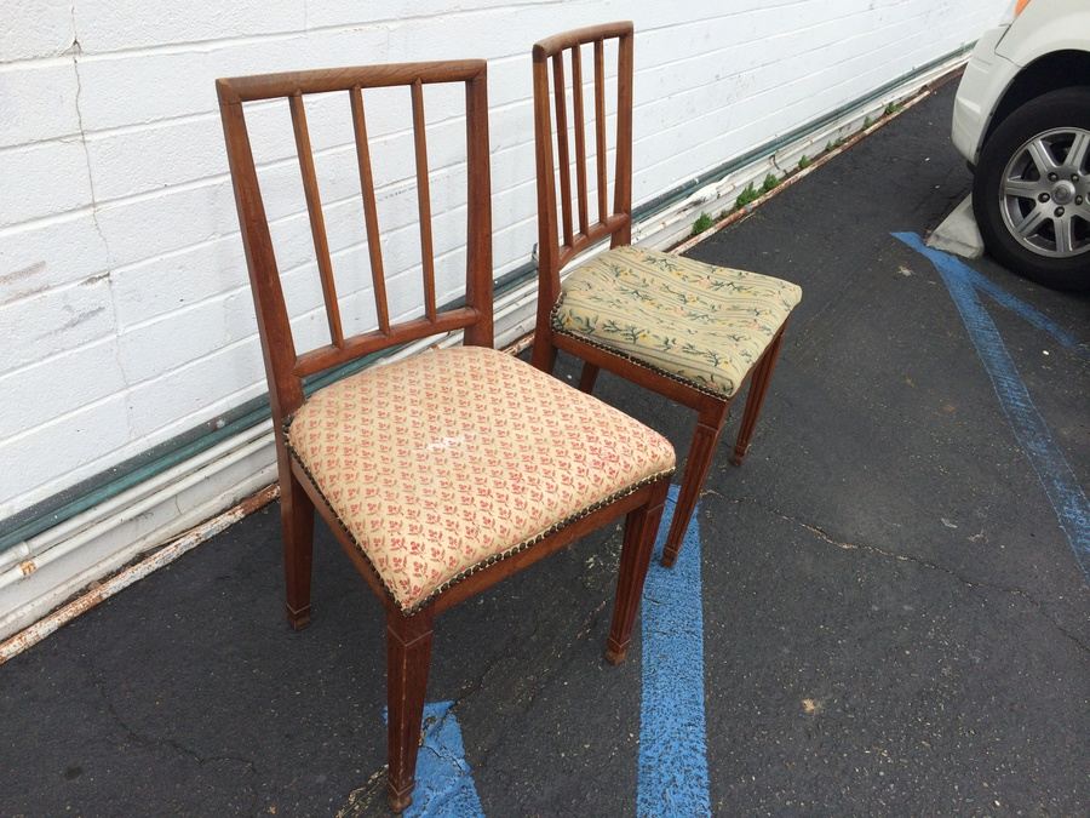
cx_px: 545
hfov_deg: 60.0
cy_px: 409
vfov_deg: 46.8
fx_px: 945
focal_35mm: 30
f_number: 2.2
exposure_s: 1/1172
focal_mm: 4.12
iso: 32
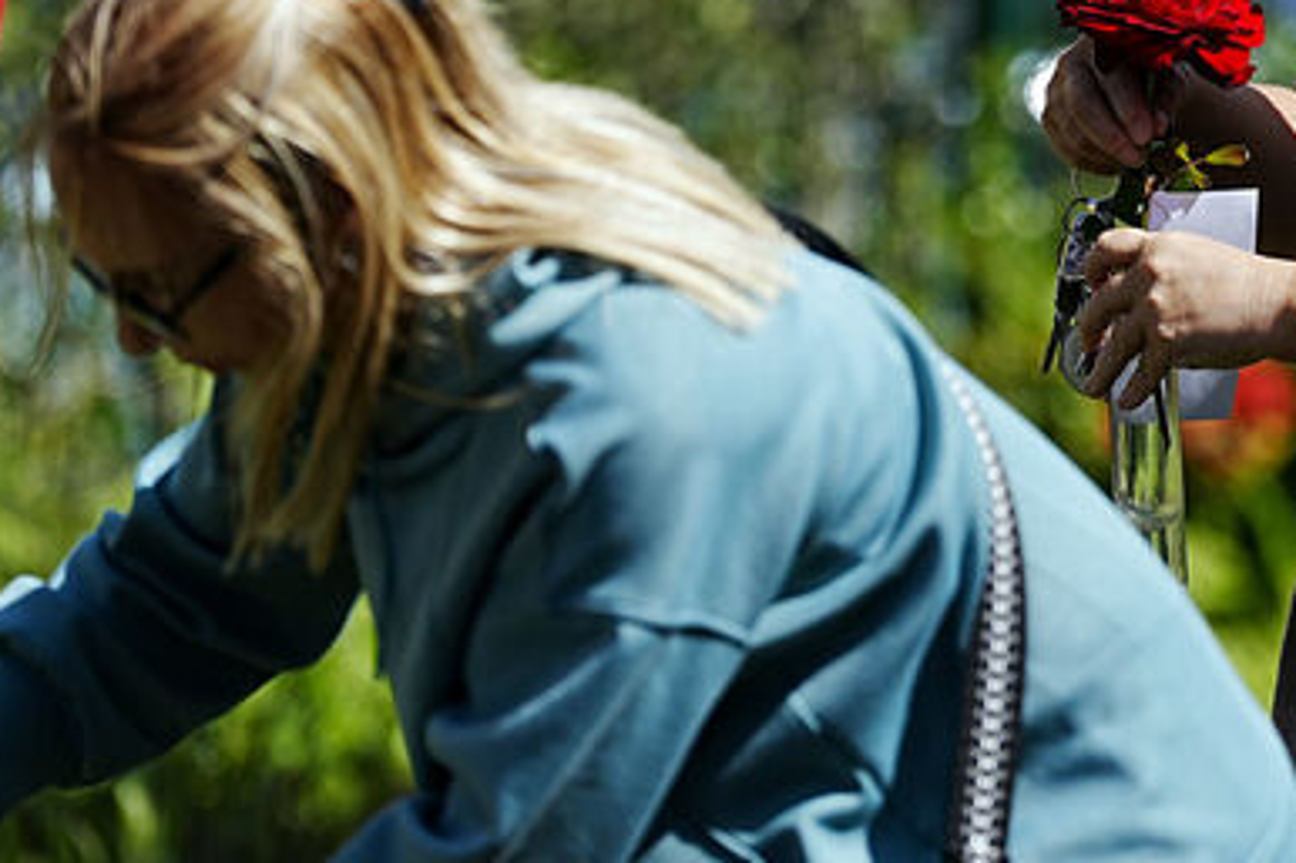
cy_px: 52
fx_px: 16336
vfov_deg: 3.0
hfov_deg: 4.5
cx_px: 1058
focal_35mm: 454
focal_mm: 188
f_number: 3.2
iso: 250
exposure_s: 1/4000
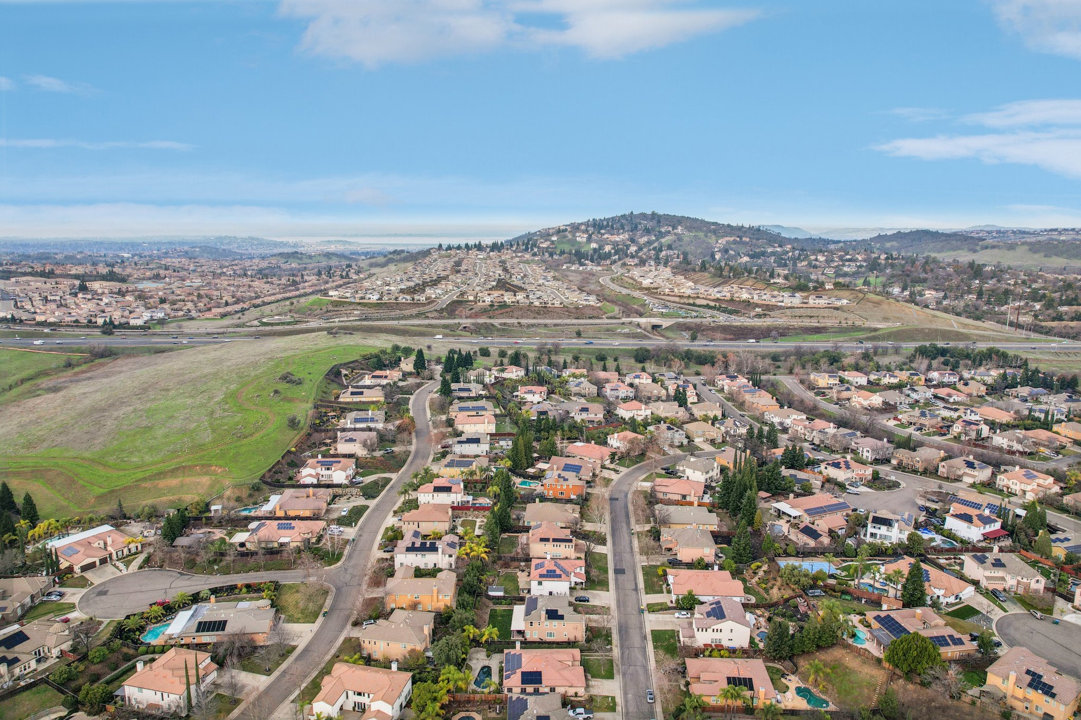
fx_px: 661
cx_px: 540
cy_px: 360
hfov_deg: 78.6
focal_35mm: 22
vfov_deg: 57.2
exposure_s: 1/1000
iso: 100
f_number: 2.8
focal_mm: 8.4
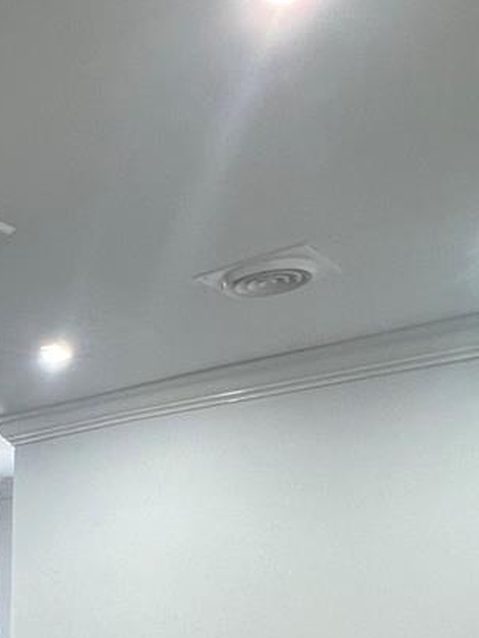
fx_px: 904
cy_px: 821
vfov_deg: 30.8
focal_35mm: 49
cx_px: -185
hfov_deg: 24.7
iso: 320
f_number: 1.8
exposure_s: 1/60
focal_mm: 1.57
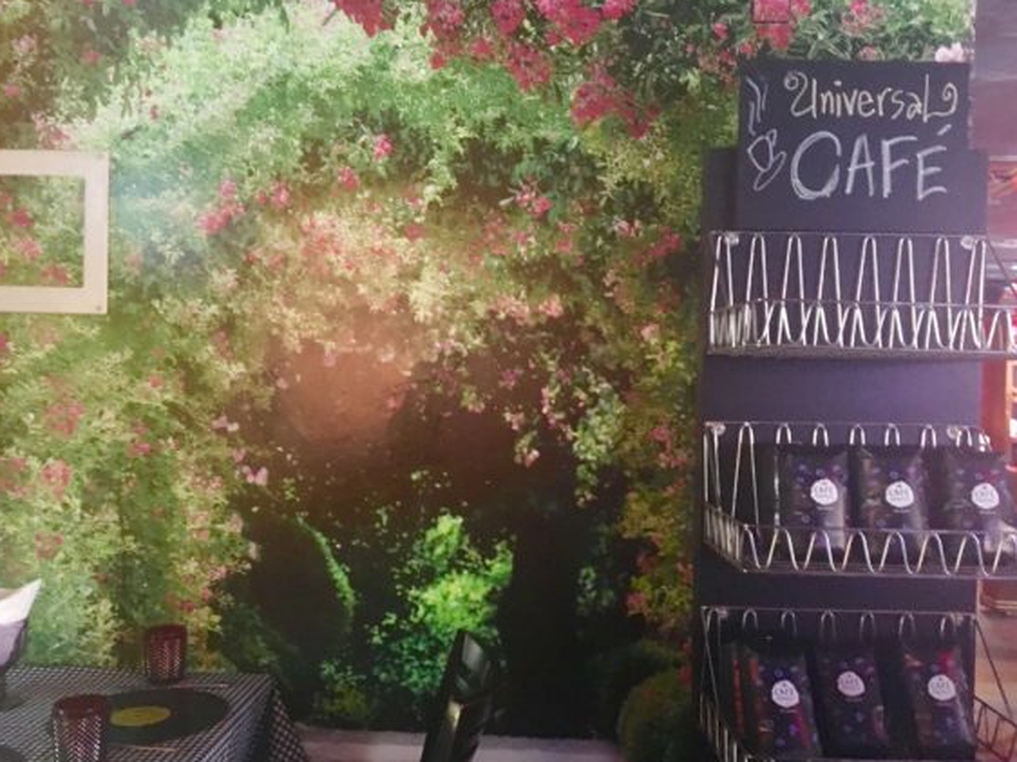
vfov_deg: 44.1
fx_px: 940
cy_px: 415
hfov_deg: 56.8
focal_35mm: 32
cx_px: 480
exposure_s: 1/15
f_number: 2.2
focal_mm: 4.15
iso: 500
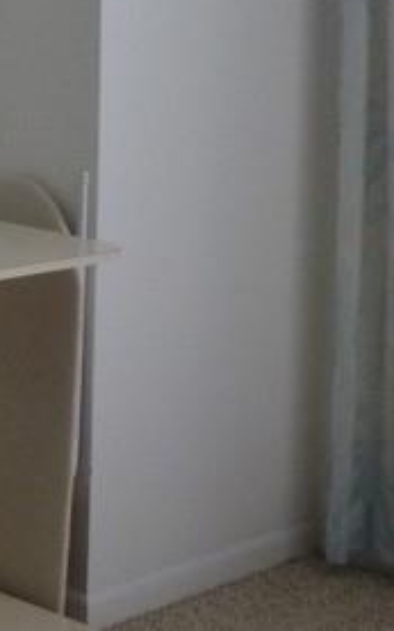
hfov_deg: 10.8
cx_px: -676
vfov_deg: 21.8
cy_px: 112
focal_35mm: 94
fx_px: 1616
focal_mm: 4.3
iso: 250
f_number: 3.3
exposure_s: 1/60
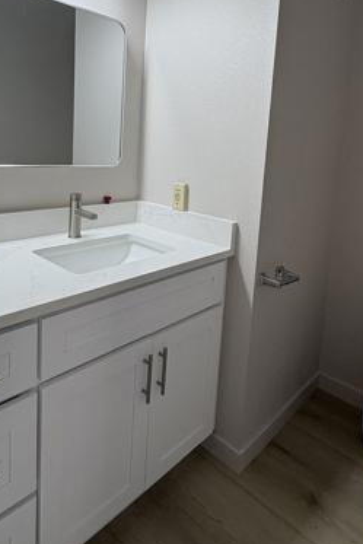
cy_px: 191
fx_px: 378
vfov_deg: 69.9
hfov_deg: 51.3
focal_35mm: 25
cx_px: 168
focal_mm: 2.22
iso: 125
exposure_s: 1/120
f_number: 2.2
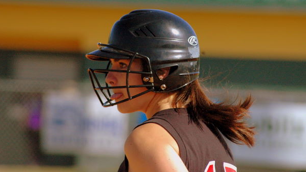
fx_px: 3457
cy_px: 76
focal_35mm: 426
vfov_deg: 2.9
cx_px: 153
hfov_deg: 5.1
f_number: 7.1
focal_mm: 270
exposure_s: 1/2500
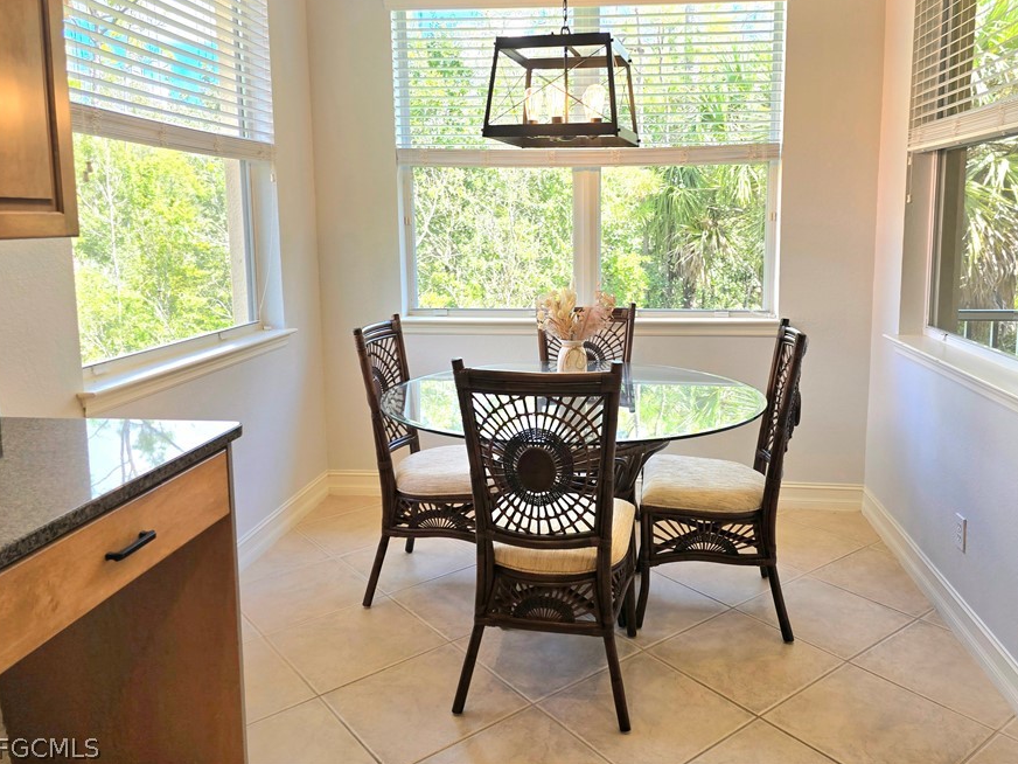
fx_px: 794
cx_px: 587
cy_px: 319
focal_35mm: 27
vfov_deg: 51.1
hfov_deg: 65.0
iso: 20
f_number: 1.7
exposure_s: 1/120
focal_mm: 6.3
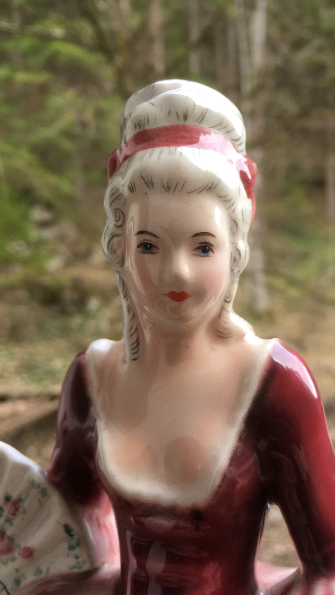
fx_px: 505
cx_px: 210
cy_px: 300
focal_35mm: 32
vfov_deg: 61.0
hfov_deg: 36.5
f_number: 2.2
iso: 32
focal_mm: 4.15
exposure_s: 1/50
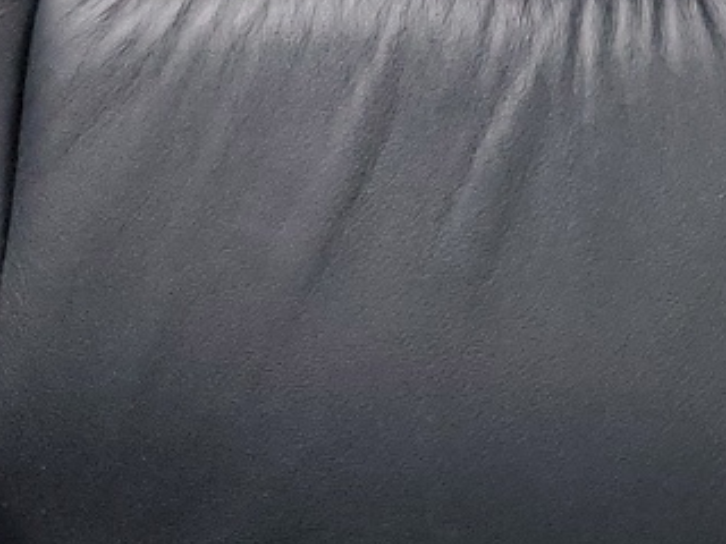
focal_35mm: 130
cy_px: -297
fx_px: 2726
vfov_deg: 10.9
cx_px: 1529
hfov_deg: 12.9
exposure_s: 1/60.2
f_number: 1.5
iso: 93
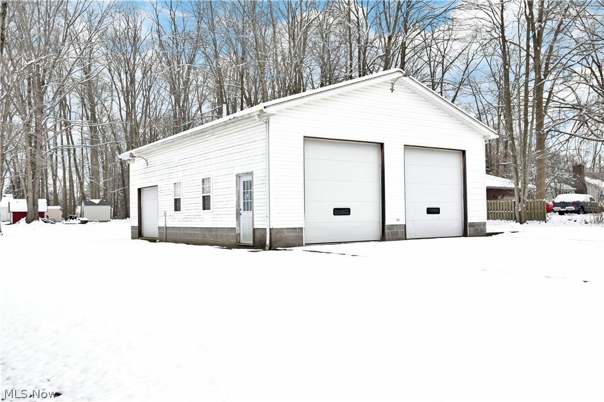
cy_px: 201
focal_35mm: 32
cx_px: 302
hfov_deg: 59.5
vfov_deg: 41.7
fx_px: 528
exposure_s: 1/80
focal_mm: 21
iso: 200
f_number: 5.6
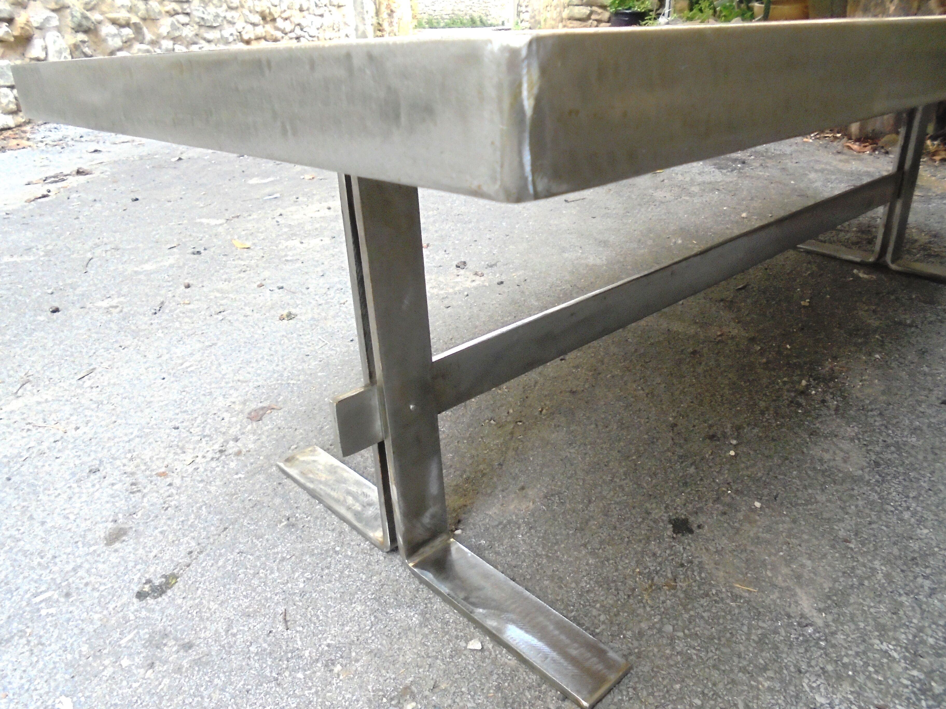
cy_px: 354
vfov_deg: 53.1
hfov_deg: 67.3
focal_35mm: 26
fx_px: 711
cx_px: 473
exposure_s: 1/30
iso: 320
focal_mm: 4.6
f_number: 3.5
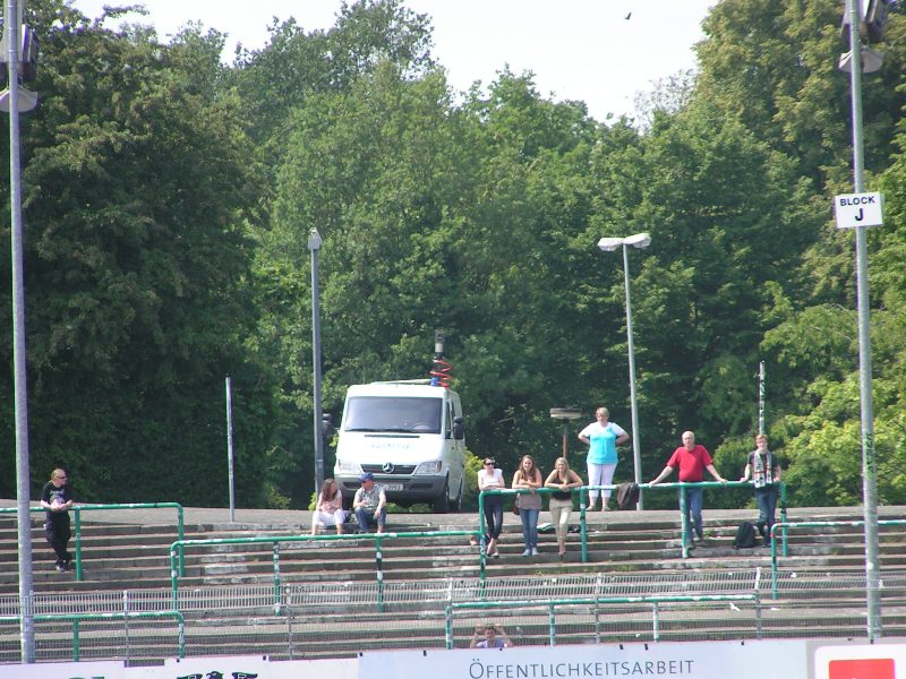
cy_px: 340
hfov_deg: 5.2
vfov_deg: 3.9
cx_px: 453
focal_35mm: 380
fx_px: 9946
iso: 50
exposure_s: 1/320
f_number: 4.5
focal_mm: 58
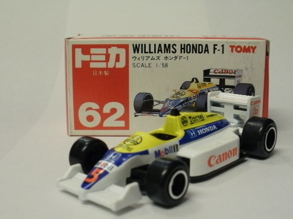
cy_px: 117
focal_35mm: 48
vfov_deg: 30.2
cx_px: 156
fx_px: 406
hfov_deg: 39.6
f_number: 4
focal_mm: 7.7
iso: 125
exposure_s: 1/15
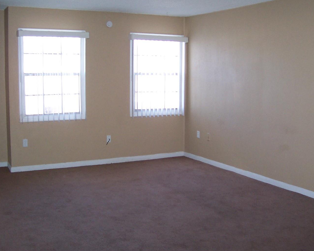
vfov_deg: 33.4
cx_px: 162
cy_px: 111
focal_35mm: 45
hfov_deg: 41.2
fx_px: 418
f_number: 2.8
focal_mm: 5.6
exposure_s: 1/60
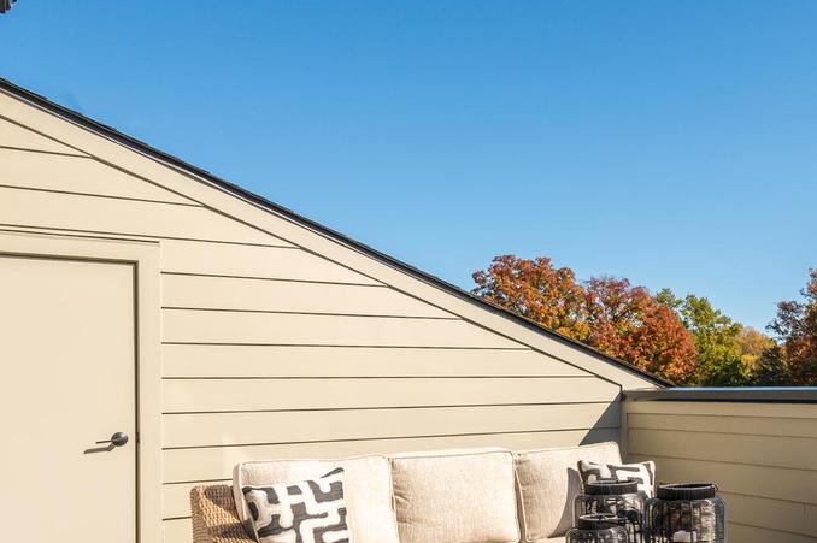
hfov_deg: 51.4
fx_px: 795
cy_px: 431
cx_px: 637
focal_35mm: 35
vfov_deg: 36.5
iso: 800
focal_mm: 16.5
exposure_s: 1/1250
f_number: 11
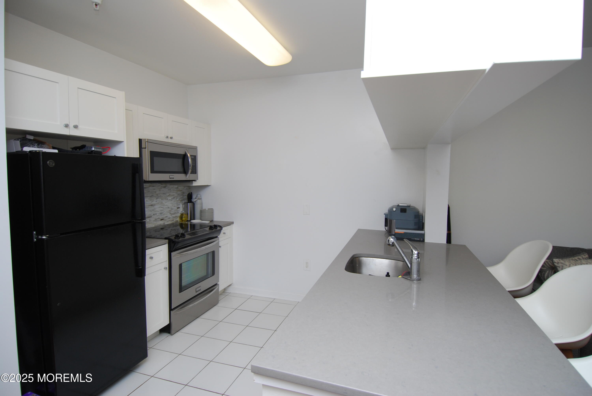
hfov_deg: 89.9
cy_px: 198
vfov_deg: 67.5
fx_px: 296
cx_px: 296
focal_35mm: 18
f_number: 4
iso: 200
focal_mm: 12
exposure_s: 1/60
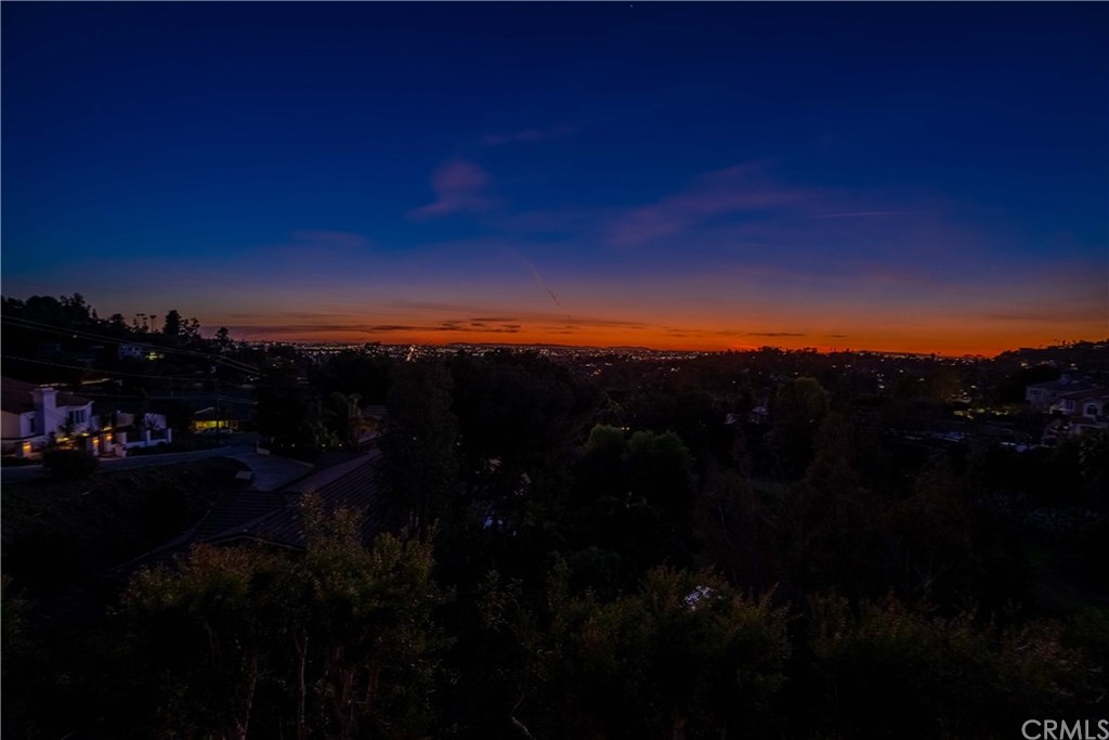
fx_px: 493
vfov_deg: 73.8
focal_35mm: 16
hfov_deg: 96.7
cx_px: 554
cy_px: 370
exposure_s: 1/200
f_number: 5.6
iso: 1000
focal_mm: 16
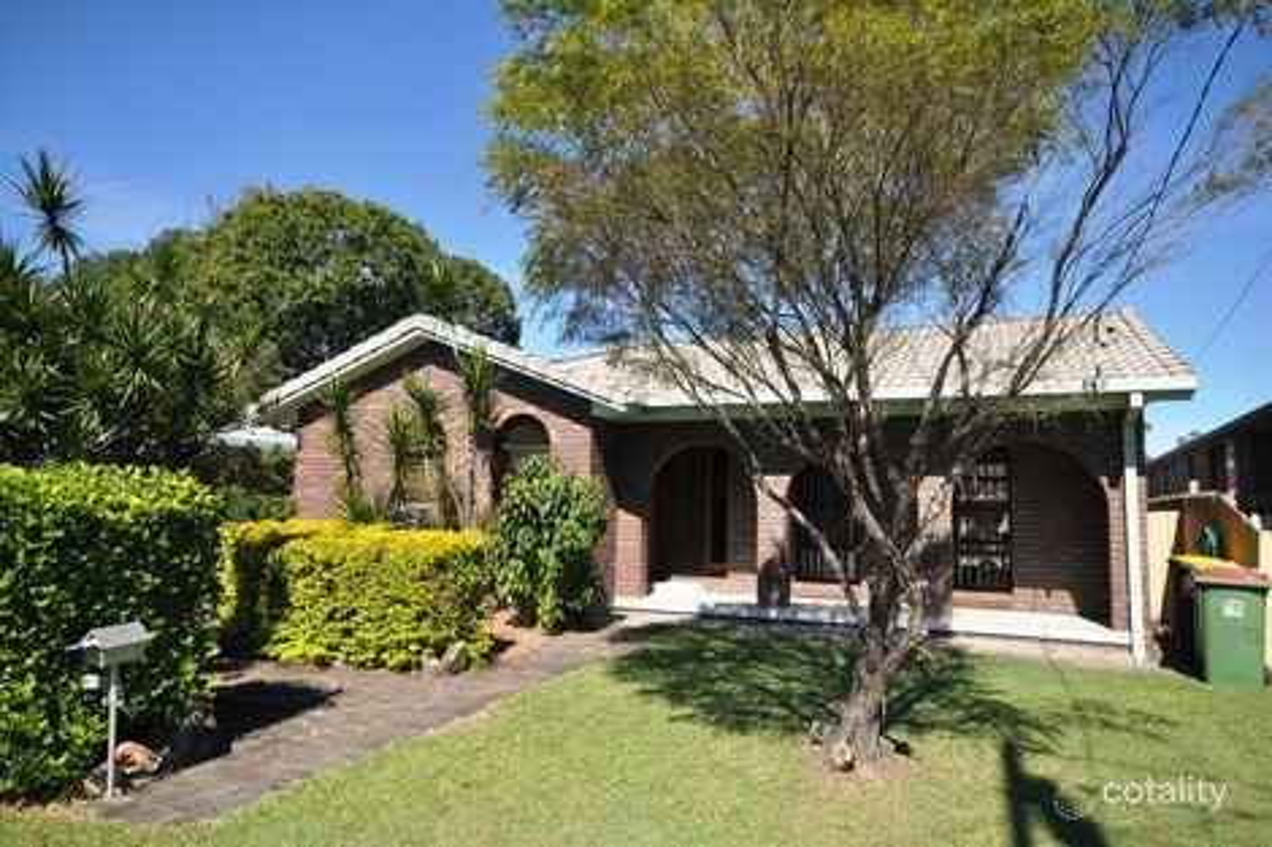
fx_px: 848
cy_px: 424
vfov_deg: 53.1
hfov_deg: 73.8
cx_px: 636
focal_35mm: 24
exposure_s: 1/320
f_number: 9
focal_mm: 16
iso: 200
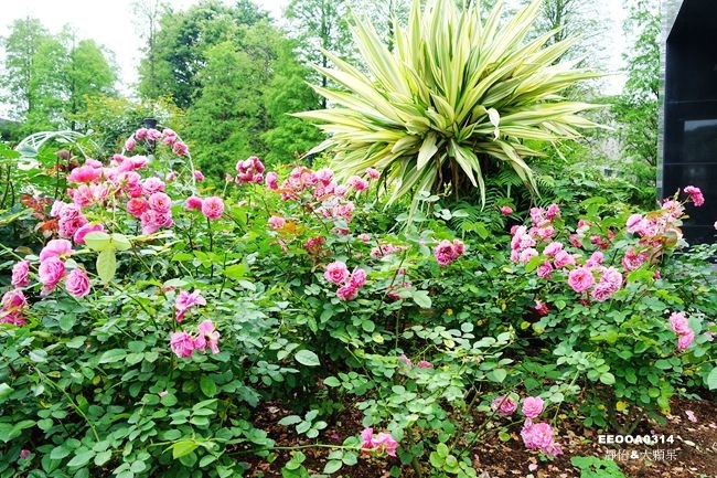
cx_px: 358
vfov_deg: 44.9
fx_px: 577
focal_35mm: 29
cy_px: 239
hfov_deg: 63.7
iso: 125
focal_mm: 10.81
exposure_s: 1/100
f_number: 4
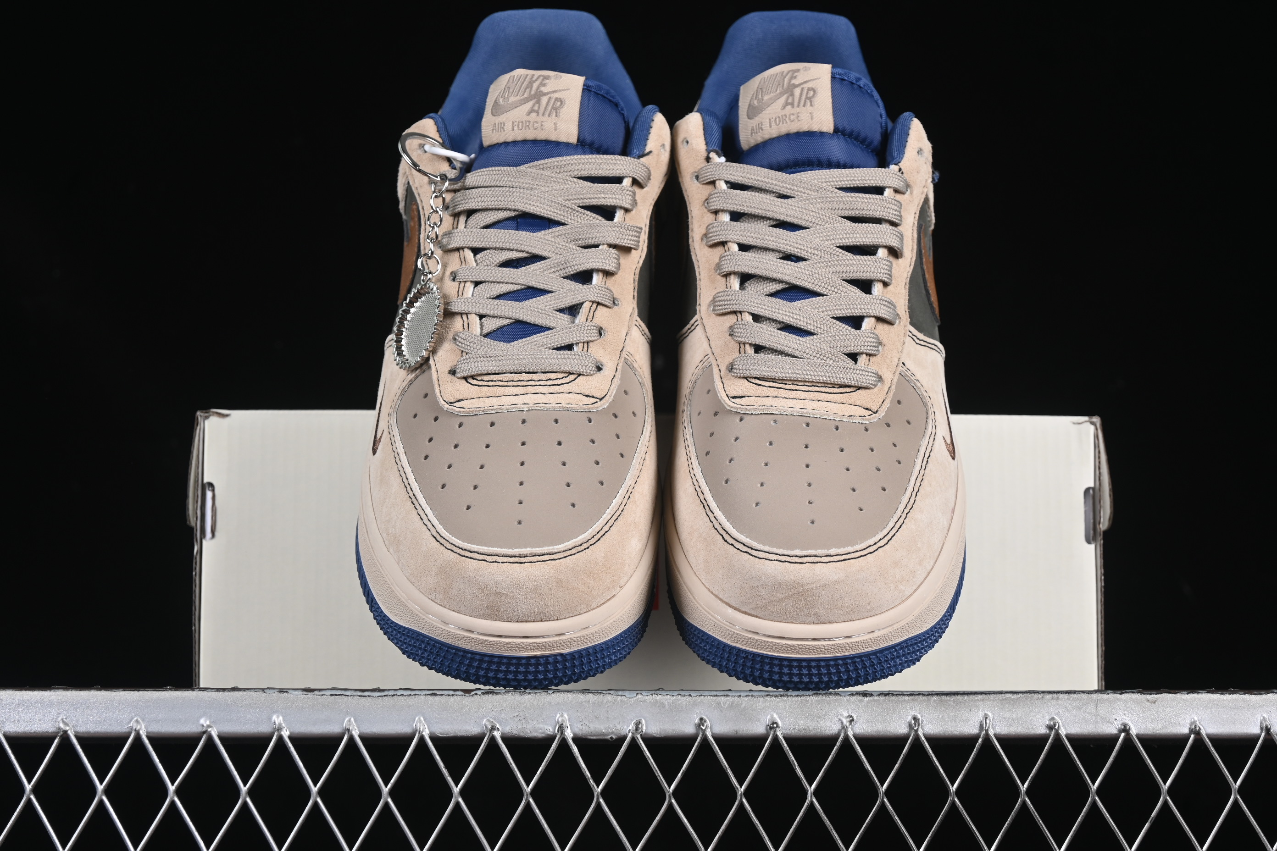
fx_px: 2660
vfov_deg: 18.2
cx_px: 638
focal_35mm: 75
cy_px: 426
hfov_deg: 27.0
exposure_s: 1/60
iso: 160
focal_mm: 50
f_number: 7.1
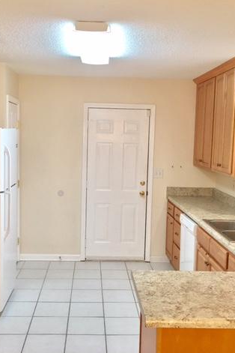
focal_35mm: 41
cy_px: 179
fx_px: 401
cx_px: 109
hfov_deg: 32.6
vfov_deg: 47.4
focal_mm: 4.15
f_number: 2.2
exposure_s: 1/15
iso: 40
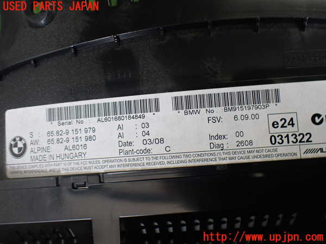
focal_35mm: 30
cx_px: 163
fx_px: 283
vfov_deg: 46.8
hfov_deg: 60.0
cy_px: 122
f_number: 2.3
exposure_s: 1/125
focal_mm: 5.4
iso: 320
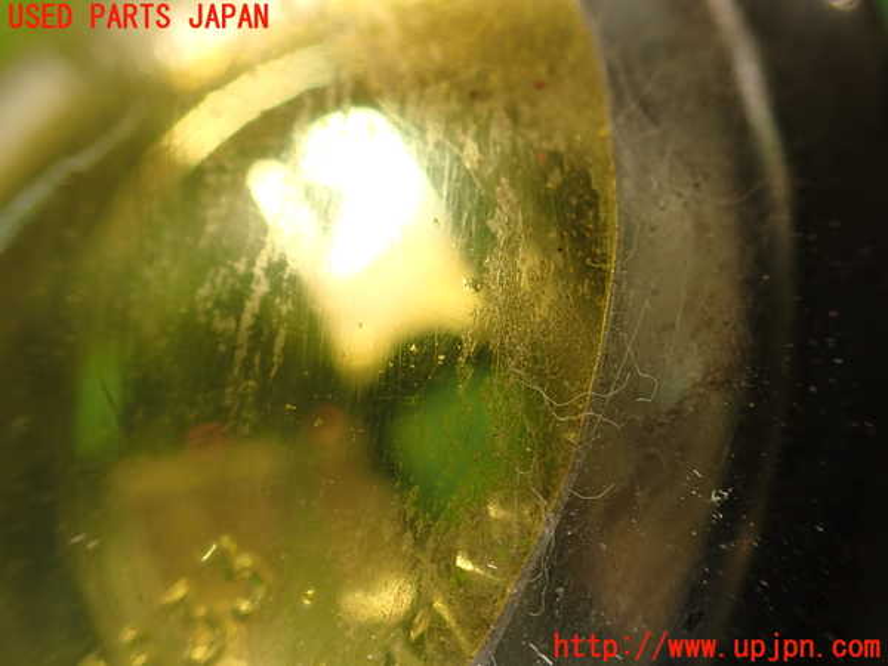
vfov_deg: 46.8
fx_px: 770
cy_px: 333
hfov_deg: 60.0
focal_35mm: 30
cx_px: 444
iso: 200
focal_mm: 5.4
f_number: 2.3
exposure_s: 1/50
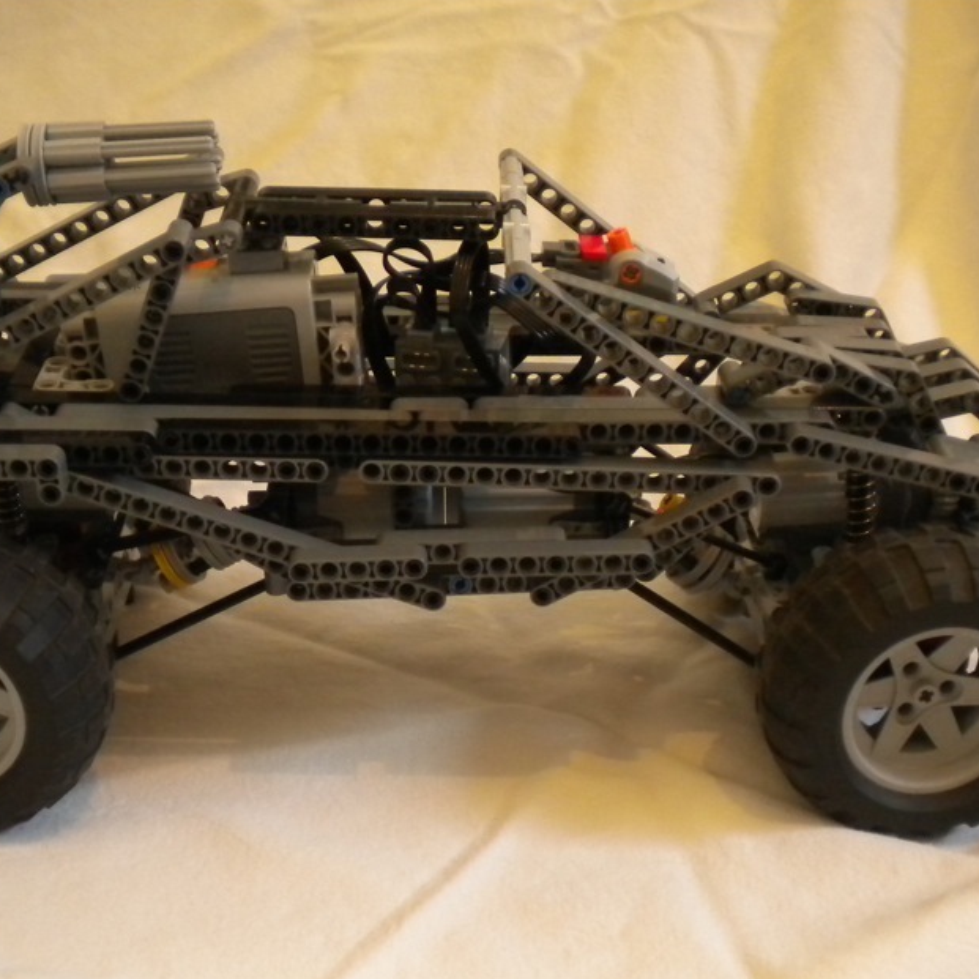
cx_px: 430
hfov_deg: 33.4
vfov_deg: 33.3
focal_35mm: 51
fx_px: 1632
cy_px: 593
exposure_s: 1/37.3
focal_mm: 6.3
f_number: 3.1
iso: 400
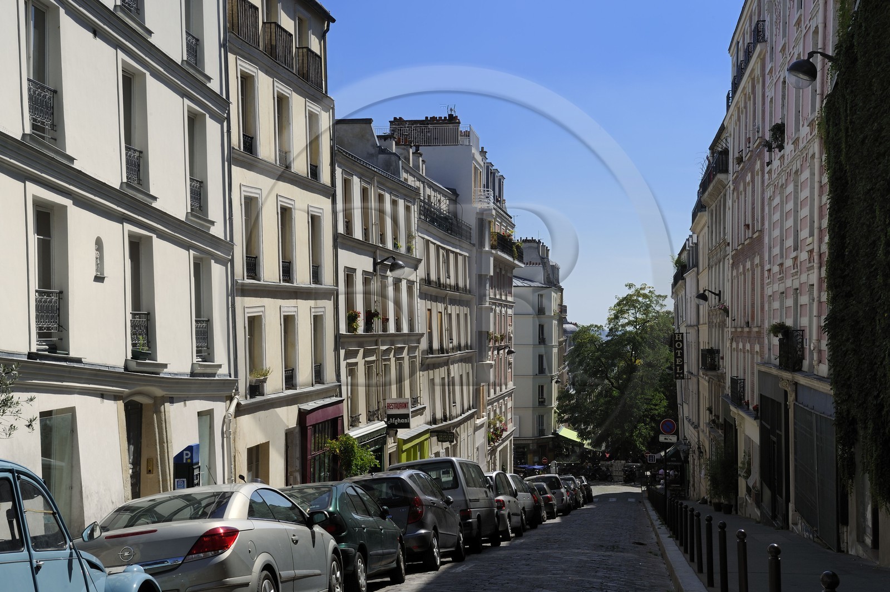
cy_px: 296
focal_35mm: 50
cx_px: 445
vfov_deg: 26.9
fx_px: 1235
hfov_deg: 39.6
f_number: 14
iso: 200
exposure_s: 1/160
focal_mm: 50
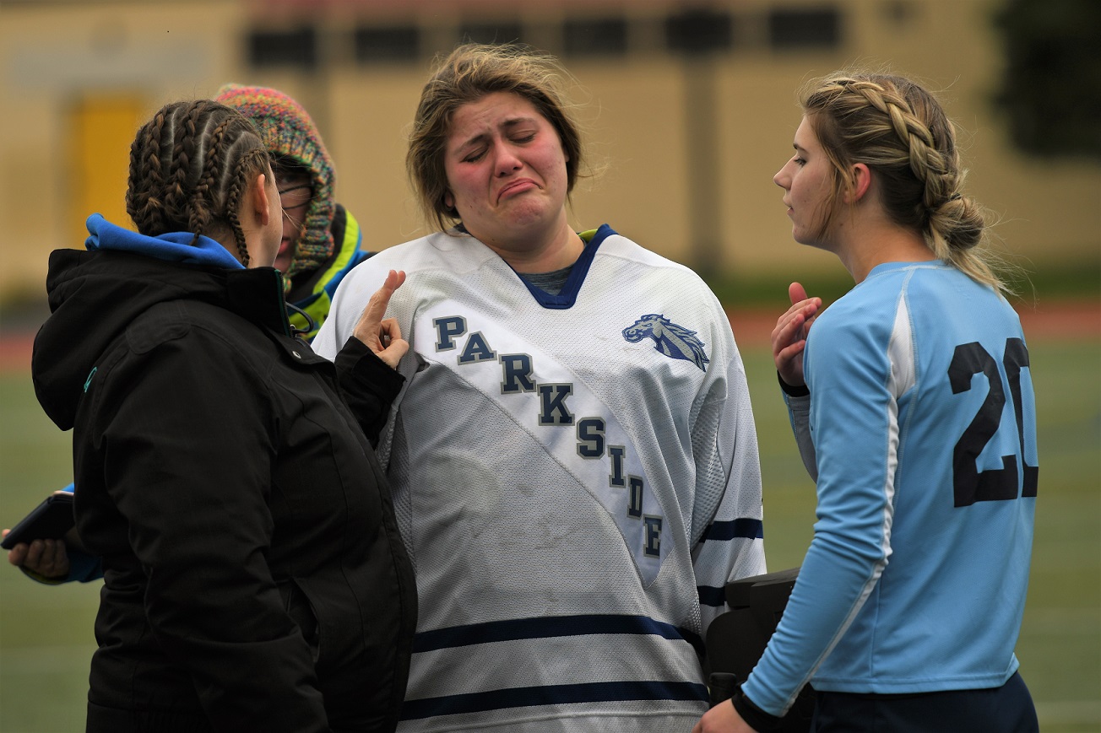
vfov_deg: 4.8
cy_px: 366
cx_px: 550
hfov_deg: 7.2
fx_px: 8715
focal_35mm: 285
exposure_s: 1/1000
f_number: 2.8
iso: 100
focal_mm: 190
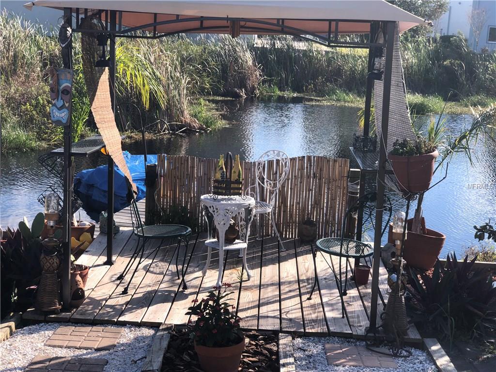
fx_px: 817
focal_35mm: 57
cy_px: 186
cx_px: 248
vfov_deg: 25.7
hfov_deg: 33.8
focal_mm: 6.6
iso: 20
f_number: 2.8
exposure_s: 1/546
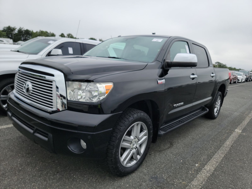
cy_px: 94
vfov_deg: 56.8
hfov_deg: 71.6
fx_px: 175
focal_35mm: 24
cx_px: 126
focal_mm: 6.7
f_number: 1.8
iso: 50
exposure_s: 1/220
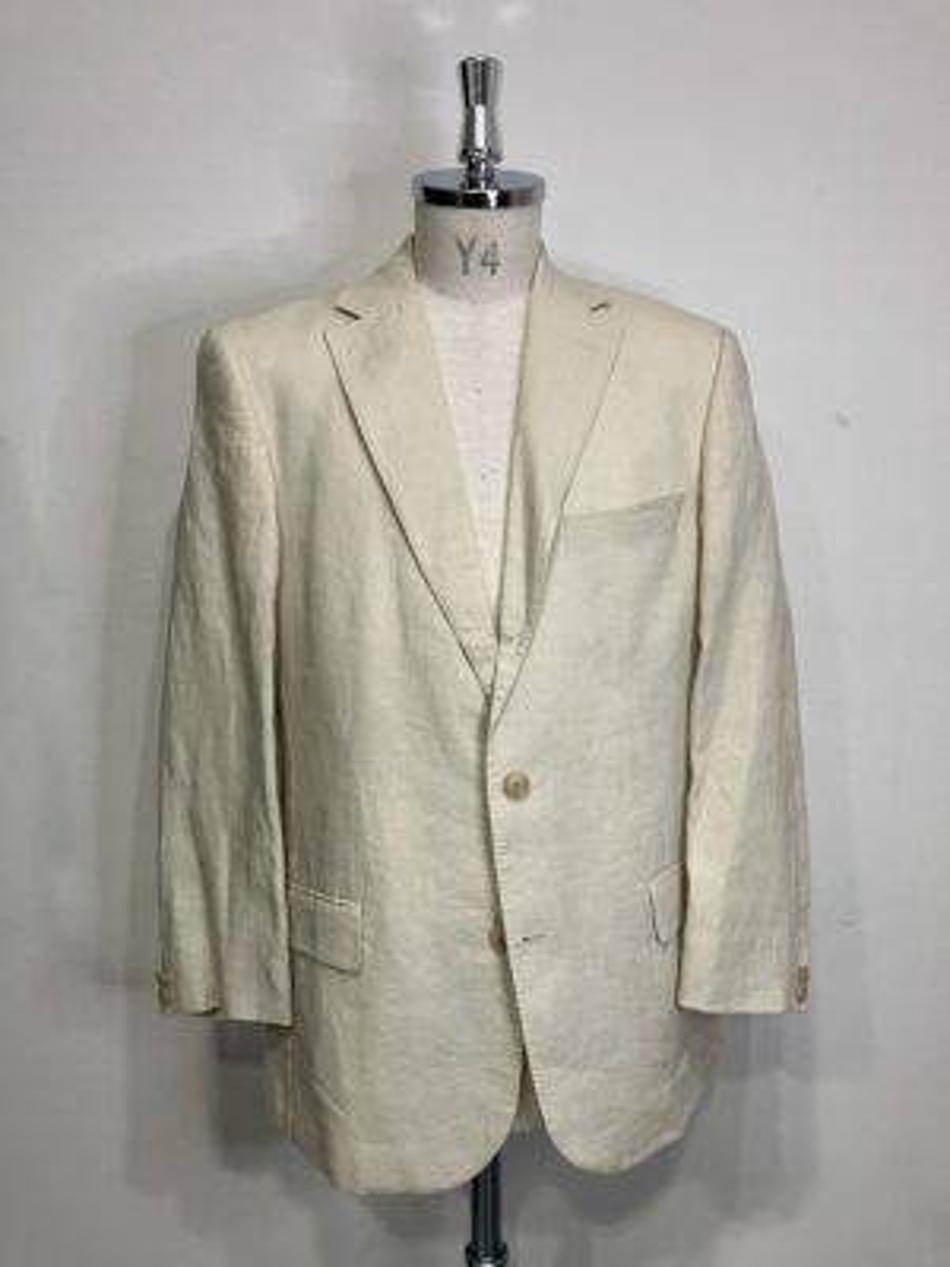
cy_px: 634
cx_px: 475
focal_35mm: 28
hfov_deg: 49.7
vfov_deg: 63.4
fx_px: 1025
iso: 50
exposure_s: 1/50
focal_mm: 3.99
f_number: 1.8
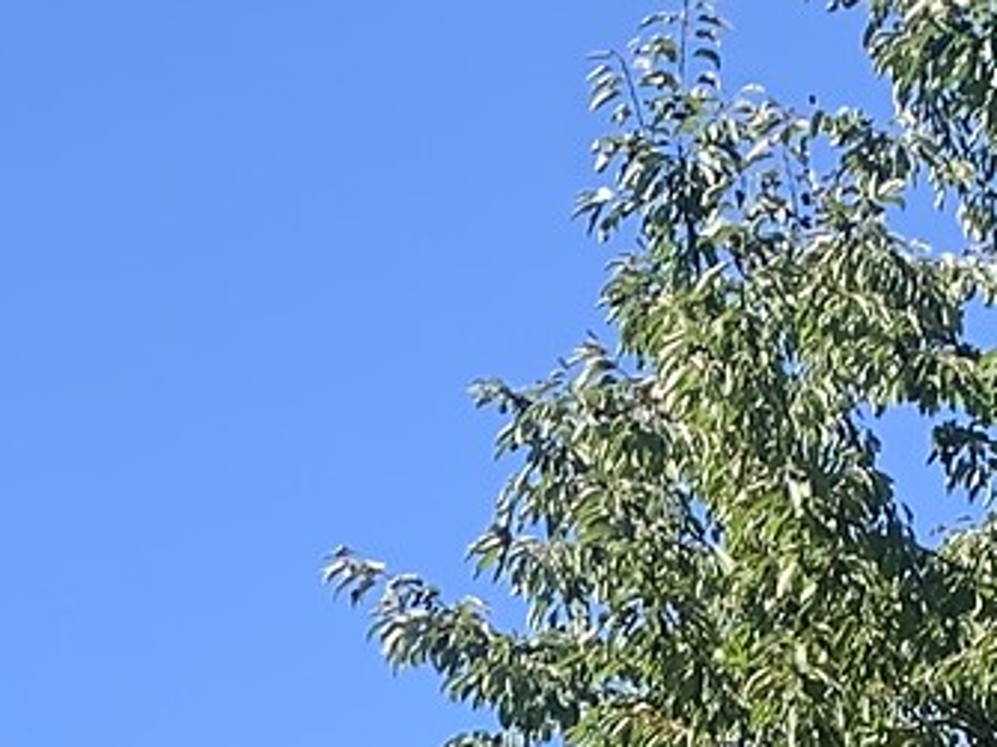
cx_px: -211
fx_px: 4290
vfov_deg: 8.9
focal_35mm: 149
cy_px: 1875
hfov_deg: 12.9
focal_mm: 4.25
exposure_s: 1/871
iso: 25
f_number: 1.8
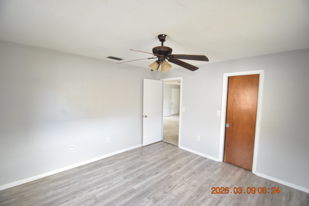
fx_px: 129
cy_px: 103
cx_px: 154
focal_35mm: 15
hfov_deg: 100.4
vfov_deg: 77.3
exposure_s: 1/10
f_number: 3.5
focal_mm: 10
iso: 800
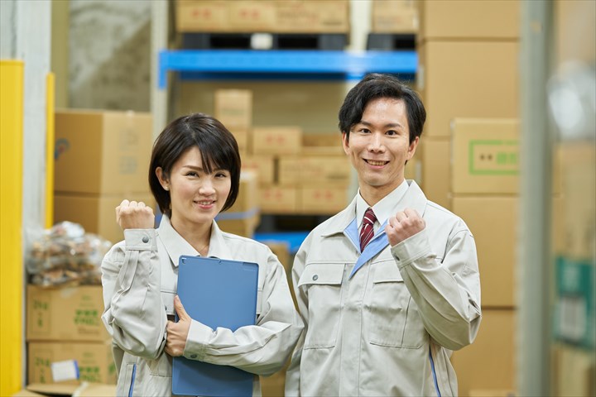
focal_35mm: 90
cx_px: 298
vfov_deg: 15.2
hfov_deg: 22.6
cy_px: 198
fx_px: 1490
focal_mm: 90
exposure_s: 1/50
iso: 400
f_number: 2.8
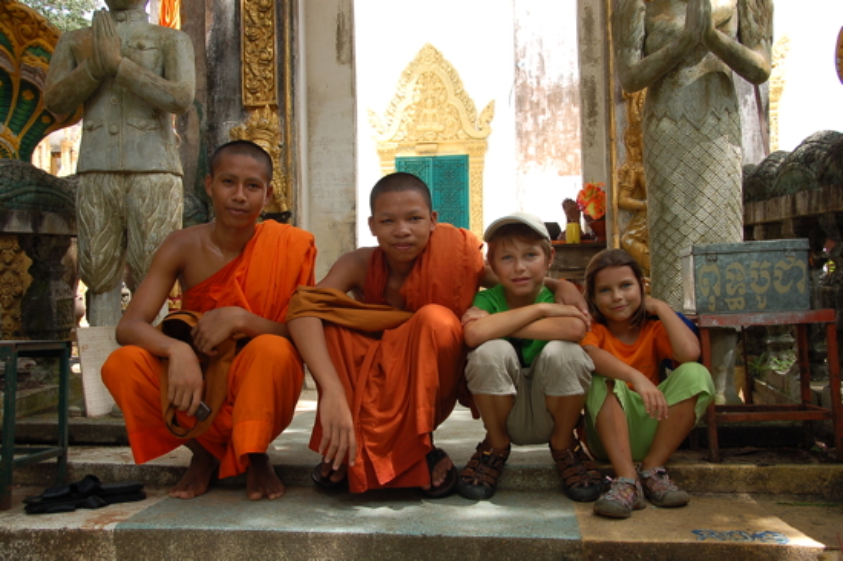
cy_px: 280
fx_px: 842
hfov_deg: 53.2
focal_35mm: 36
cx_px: 422
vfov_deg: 36.8
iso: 200
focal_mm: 24
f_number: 6.3
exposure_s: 1/160
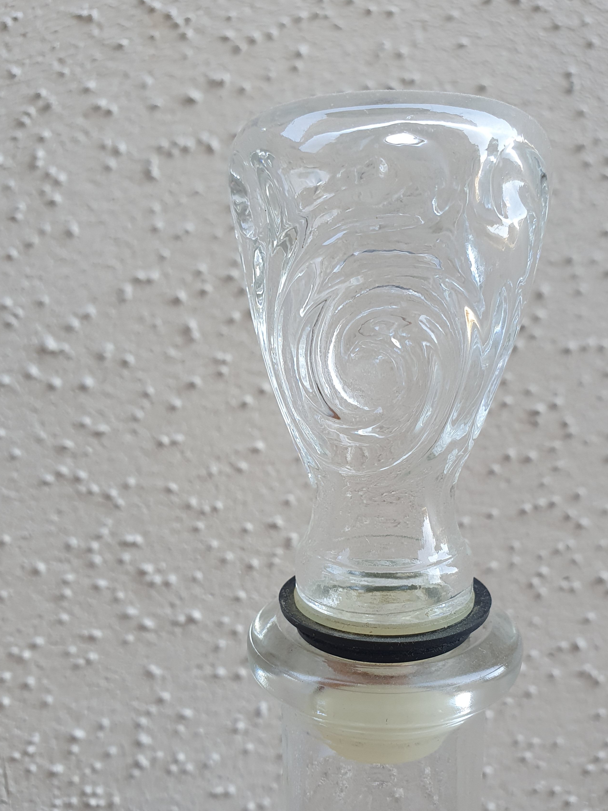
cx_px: 326
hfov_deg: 45.4
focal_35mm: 31
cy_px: 459
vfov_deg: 58.2
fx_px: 726
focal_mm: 4.32
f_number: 2.4
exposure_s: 1/100
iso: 64
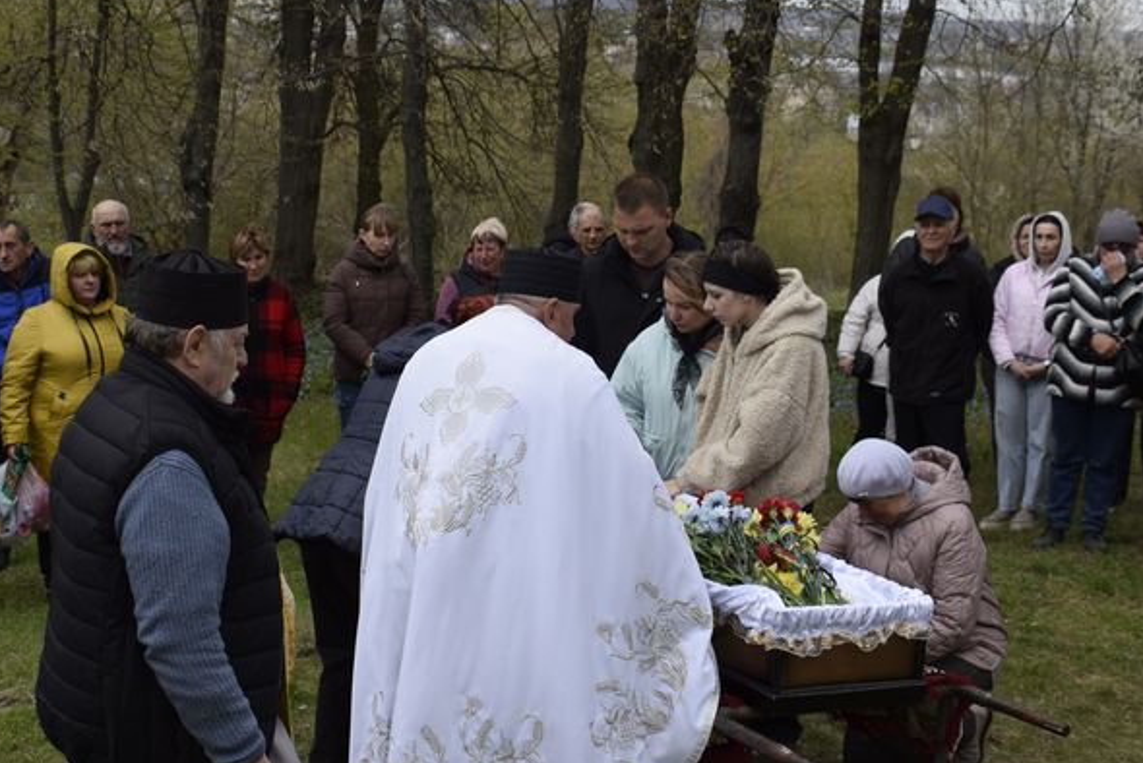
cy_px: 402
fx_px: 1938
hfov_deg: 32.9
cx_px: 541
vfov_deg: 22.3
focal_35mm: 61
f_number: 8
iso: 100
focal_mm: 32
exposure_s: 1/200
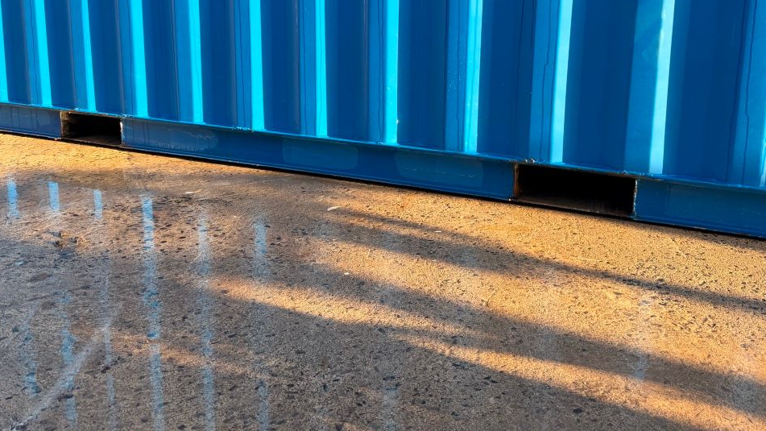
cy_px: 114
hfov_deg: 59.5
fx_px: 670
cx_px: 395
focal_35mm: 33
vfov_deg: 35.0
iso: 80
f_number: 1.78
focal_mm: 6.76
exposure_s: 1/376
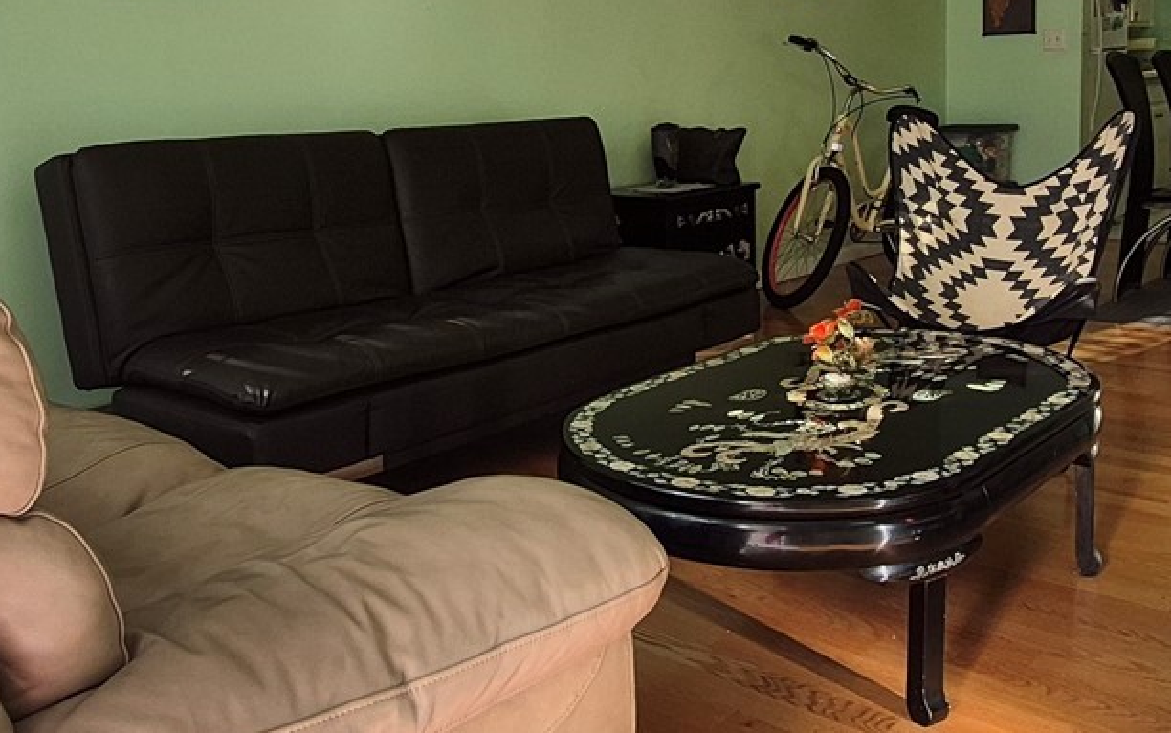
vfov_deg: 35.0
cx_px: 497
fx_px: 1149
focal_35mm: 36
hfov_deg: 53.8
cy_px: 243
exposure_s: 1/140
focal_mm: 1.74
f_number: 2.2
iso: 50
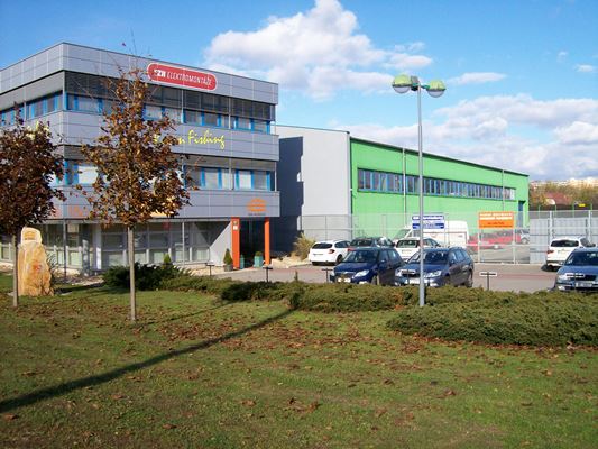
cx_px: 299
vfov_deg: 39.7
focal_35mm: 36
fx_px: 622
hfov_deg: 51.3
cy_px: 224
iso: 80
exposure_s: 1/524
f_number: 4.8
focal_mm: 6
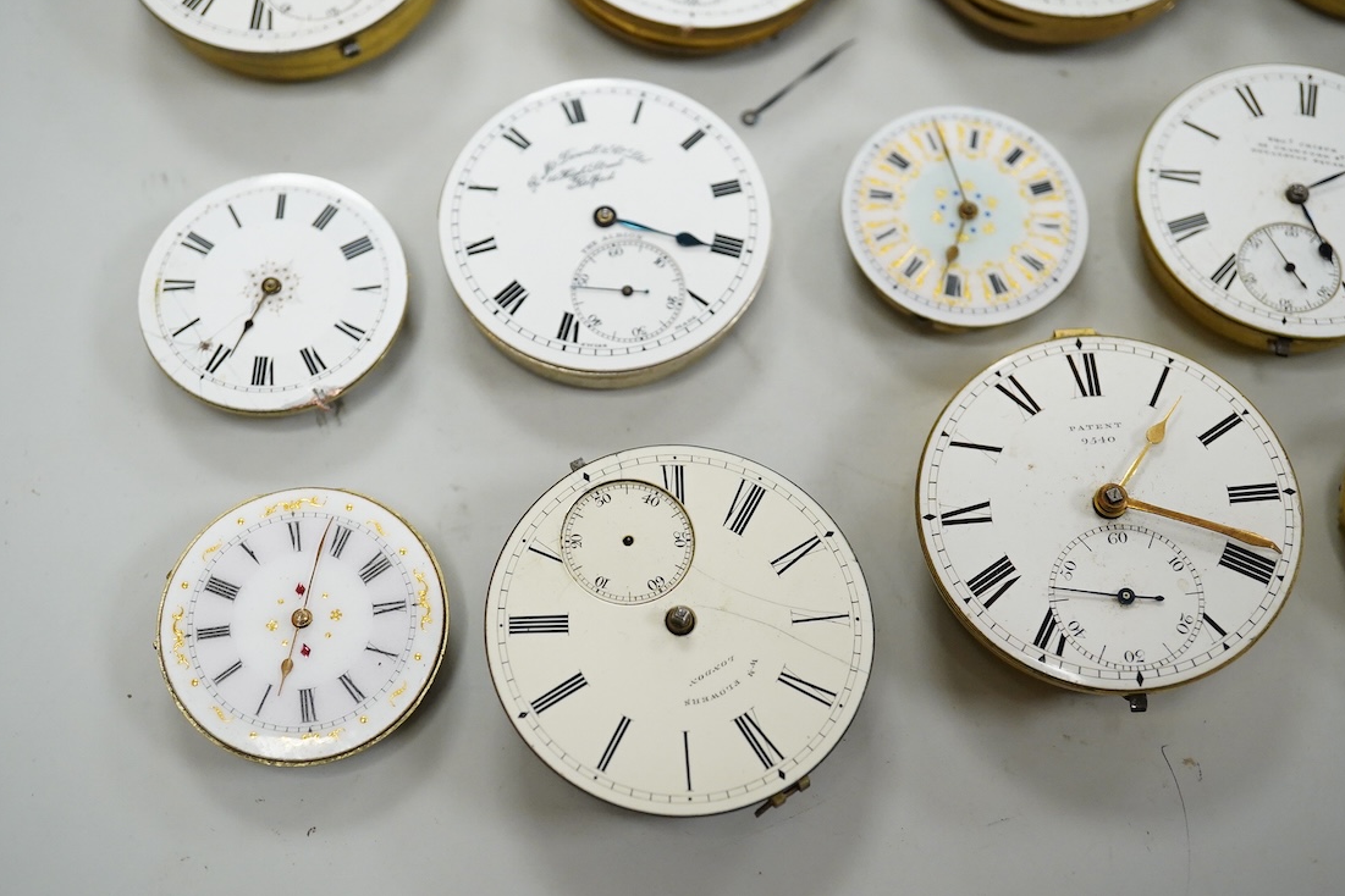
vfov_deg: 29.2
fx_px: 1718
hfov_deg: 42.7
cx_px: 679
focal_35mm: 46
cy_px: 443
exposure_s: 1/400
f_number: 7.1
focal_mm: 30
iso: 3200
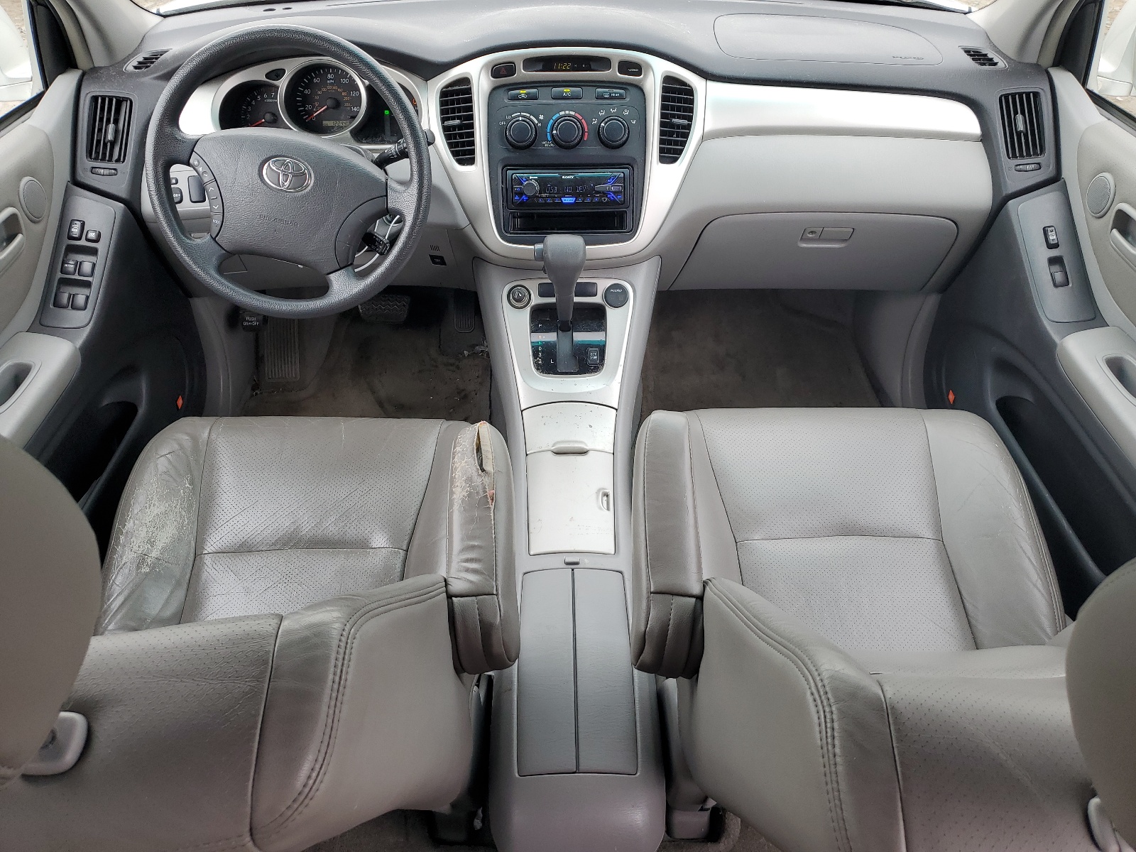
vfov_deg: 53.1
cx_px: 568
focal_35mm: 26
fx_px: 853
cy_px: 426
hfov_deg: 67.3
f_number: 1.5
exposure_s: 1/120
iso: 50
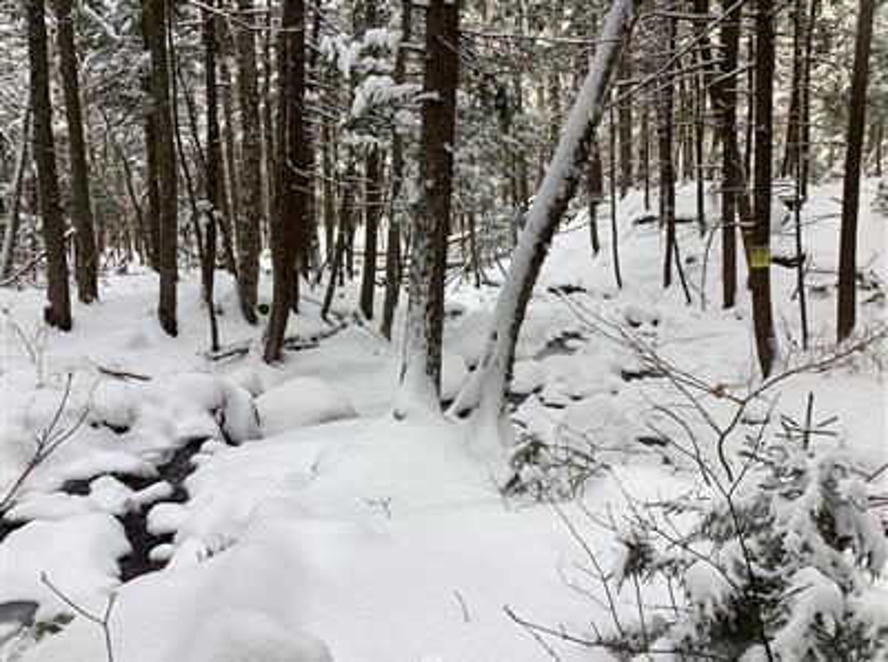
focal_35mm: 31
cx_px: 444
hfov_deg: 58.5
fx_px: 793
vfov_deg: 45.3
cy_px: 331
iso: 25
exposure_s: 1/143
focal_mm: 3.3
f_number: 2.4
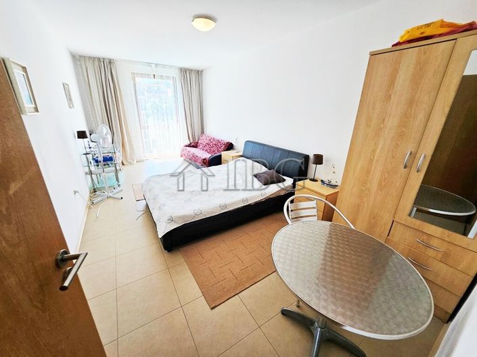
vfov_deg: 89.9
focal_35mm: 13
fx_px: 179
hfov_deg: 106.2
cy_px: 178
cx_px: 238
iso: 40
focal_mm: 1.7
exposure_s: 1/50
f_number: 2.2
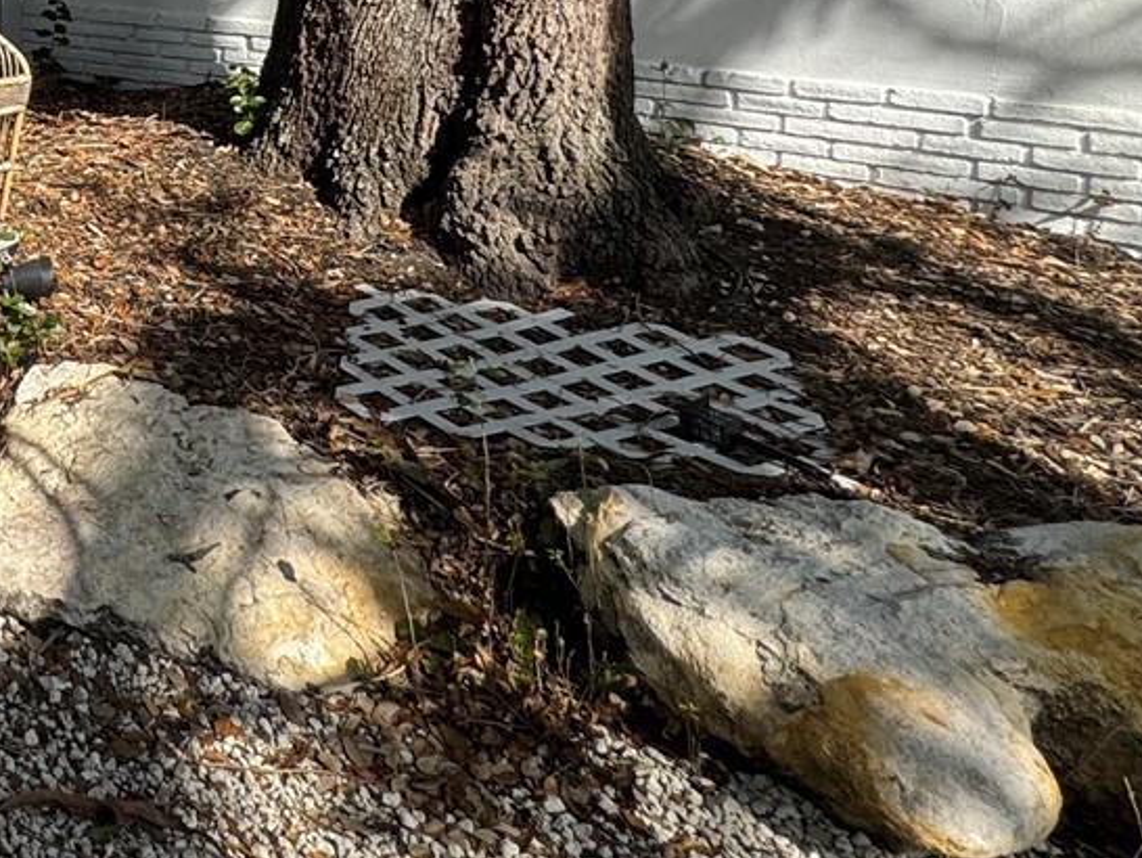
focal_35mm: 41
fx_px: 1353
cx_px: -356
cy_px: -197
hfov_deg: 33.2
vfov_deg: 29.7
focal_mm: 2.22
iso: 40
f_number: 2.2
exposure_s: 1/561
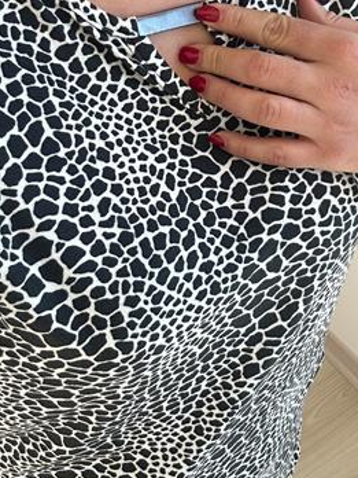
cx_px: 182
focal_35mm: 46
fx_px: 634
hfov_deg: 31.5
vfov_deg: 40.5
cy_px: 146
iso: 40
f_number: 1.9
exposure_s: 1/121
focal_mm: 2.69
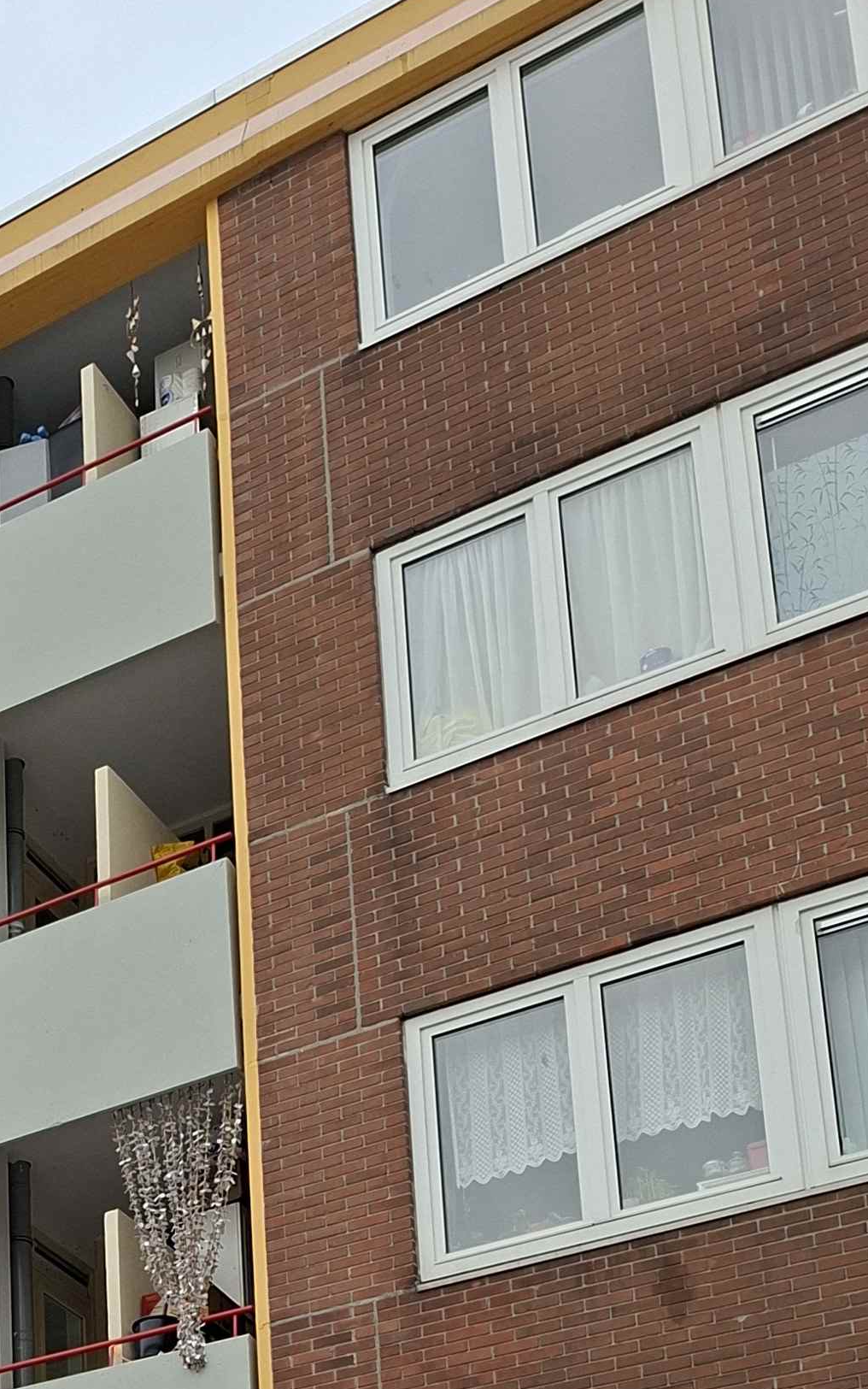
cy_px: 1552
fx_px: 2270
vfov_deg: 30.2
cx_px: -128
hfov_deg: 20.5
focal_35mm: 60
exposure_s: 1/201
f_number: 1.8
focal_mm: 5.54
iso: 50
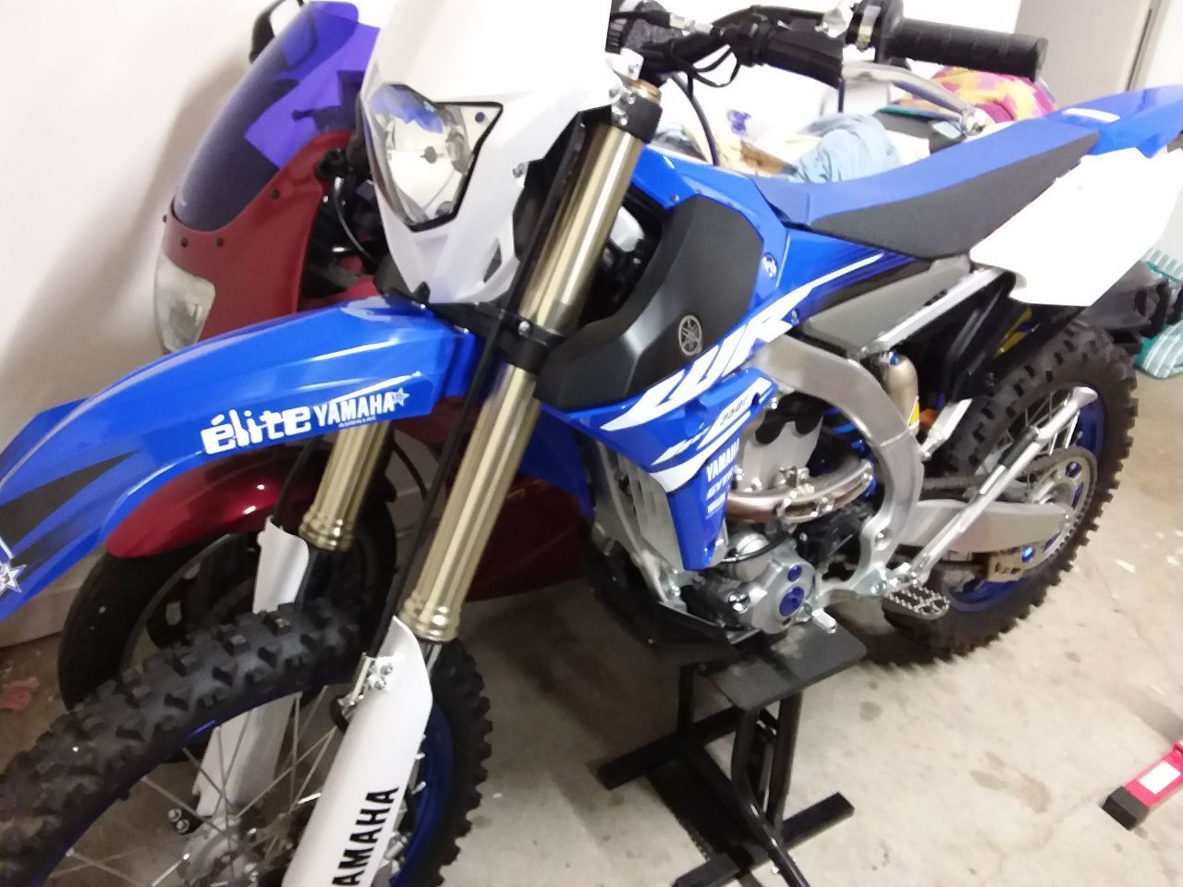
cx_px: 592
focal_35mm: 27
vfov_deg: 51.4
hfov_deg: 65.3
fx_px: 923
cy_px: 444
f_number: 1.9
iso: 200
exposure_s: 1/17
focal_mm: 2.91
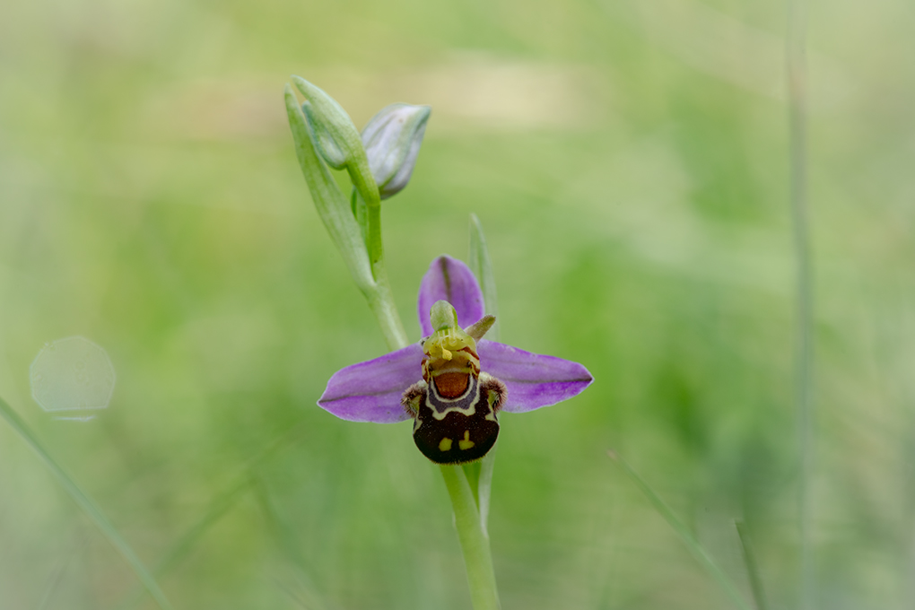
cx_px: 458
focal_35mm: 150
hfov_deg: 13.7
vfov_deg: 9.1
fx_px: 3812
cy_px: 305
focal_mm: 150
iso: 400
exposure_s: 1/125
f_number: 9
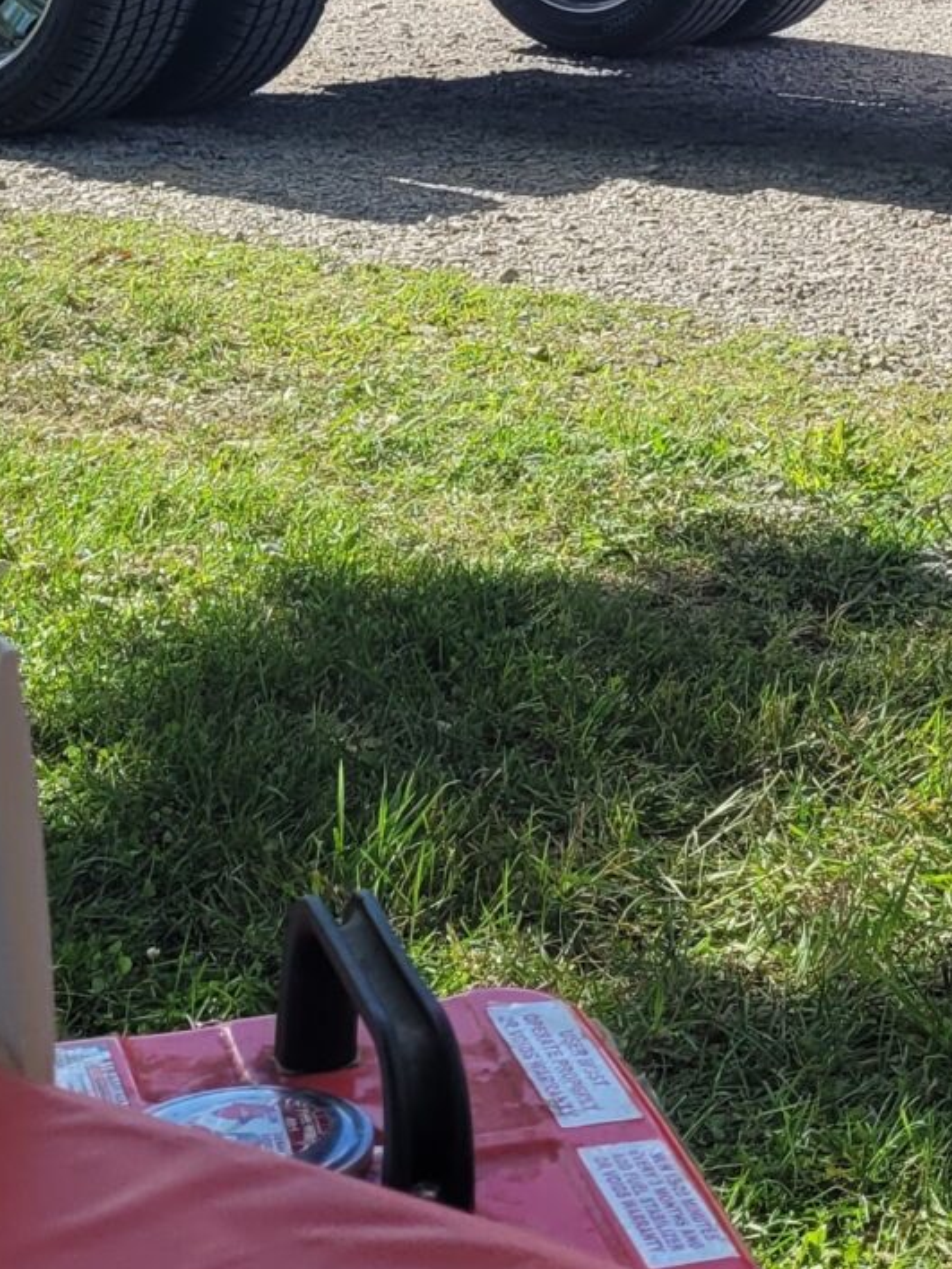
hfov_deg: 15.0
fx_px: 3447
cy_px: -165
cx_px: 1221
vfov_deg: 19.9
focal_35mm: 94
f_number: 1.8
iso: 40
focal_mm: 5.4
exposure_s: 1/1957
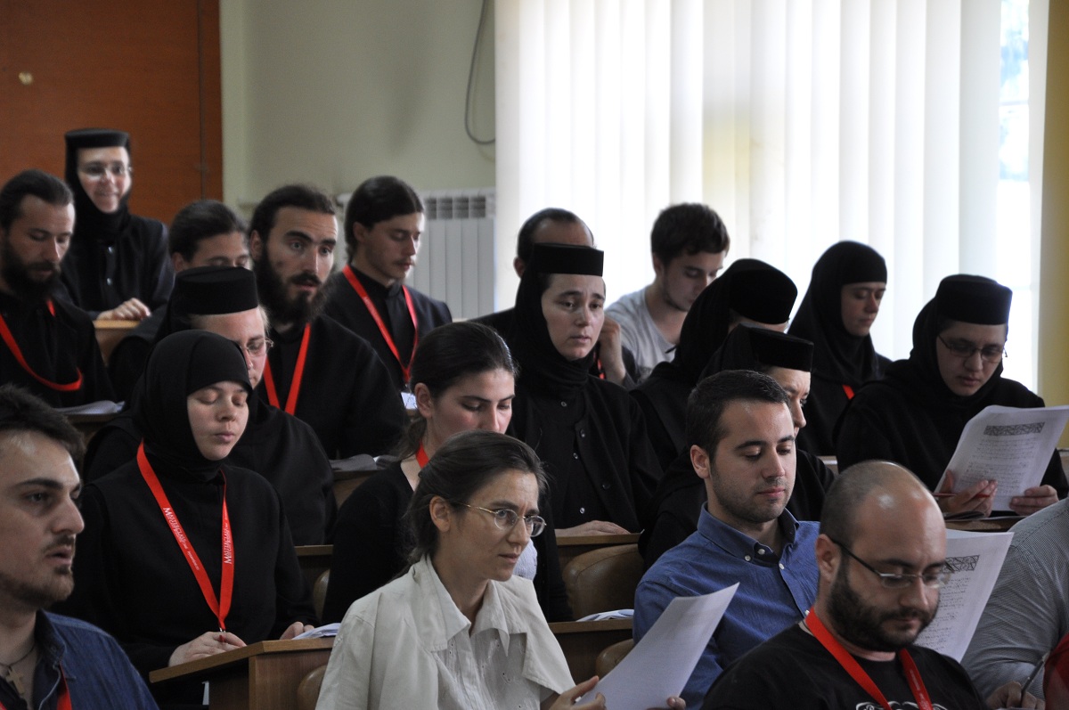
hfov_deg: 13.1
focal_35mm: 158
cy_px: 355
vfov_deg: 8.7
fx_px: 4671
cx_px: 534
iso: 640
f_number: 5.6
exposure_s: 1/20
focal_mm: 105
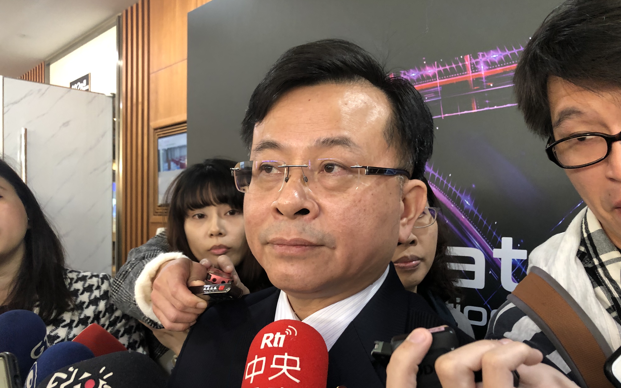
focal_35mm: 30
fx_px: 508
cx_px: 314
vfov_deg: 41.7
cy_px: 231
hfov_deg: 62.9
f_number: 1.8
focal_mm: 3.99
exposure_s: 1/15
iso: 50
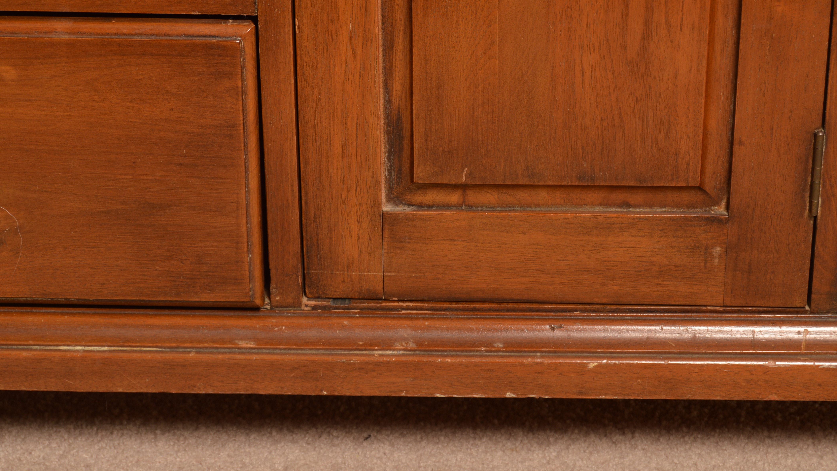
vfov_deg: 13.1
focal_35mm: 93
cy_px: 240
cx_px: 422
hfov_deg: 23.0
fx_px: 2054
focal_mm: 55
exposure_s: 1/100
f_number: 8
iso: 200
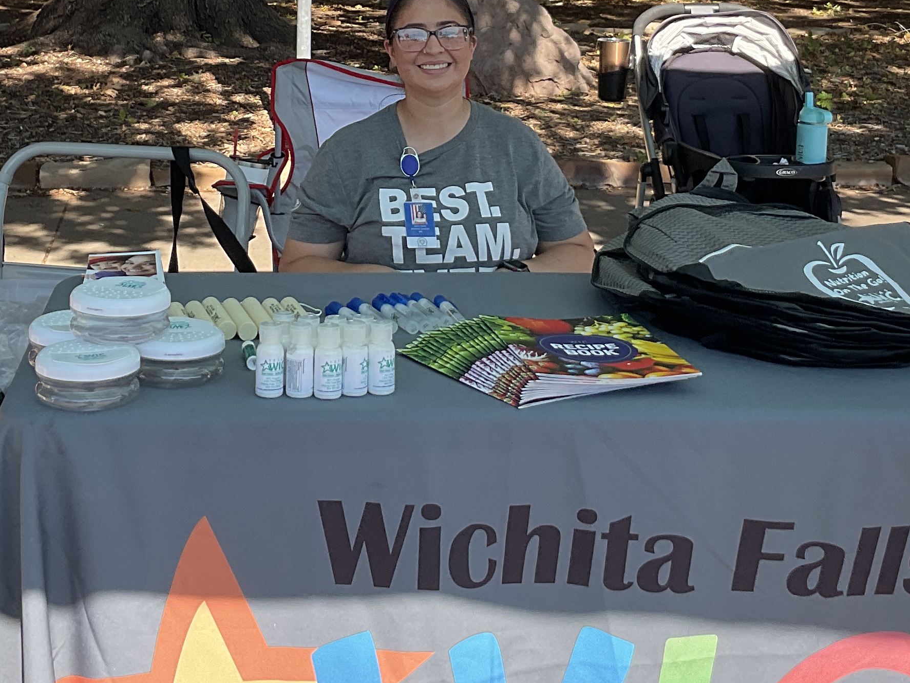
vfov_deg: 21.8
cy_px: 87
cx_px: 386
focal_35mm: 66
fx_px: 1735
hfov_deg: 29.3
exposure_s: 1/534
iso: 16
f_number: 1.8
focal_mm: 3
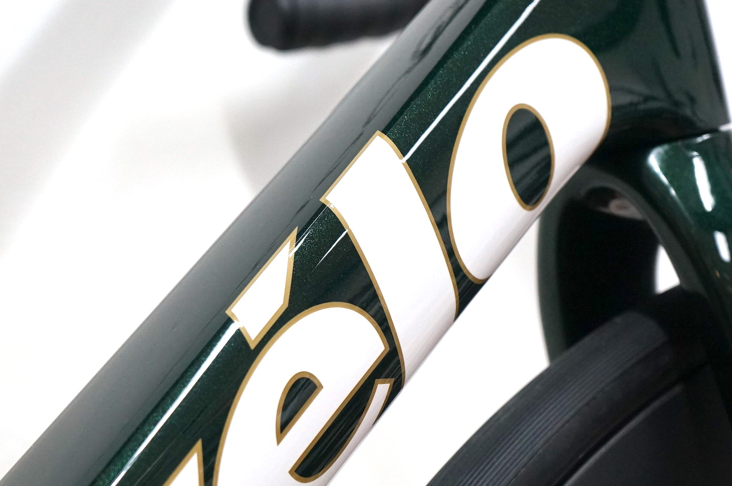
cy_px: 352
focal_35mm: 77
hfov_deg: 26.3
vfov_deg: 17.6
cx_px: 337
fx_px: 1564
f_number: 5.6
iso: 1600
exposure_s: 1/60
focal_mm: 50
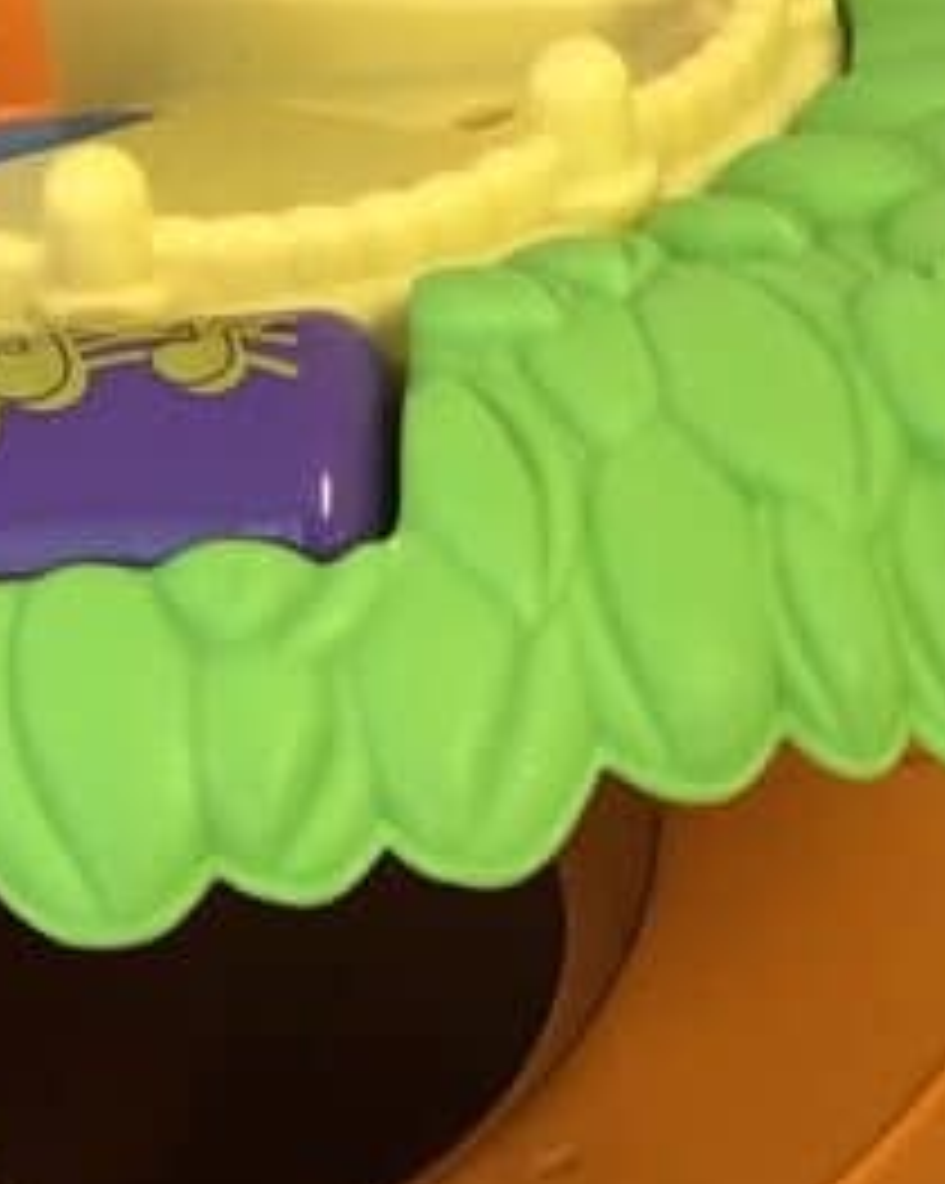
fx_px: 3640
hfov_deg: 14.8
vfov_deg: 18.0
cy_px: 1161
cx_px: 328
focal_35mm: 104
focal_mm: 4
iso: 40
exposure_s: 1/20
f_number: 1.8
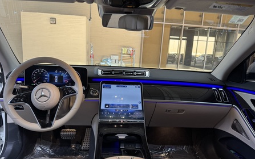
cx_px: 126
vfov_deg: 47.6
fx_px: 181
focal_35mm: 26
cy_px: 88
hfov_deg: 70.4
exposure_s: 1/100
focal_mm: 6.76
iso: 160
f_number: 1.78
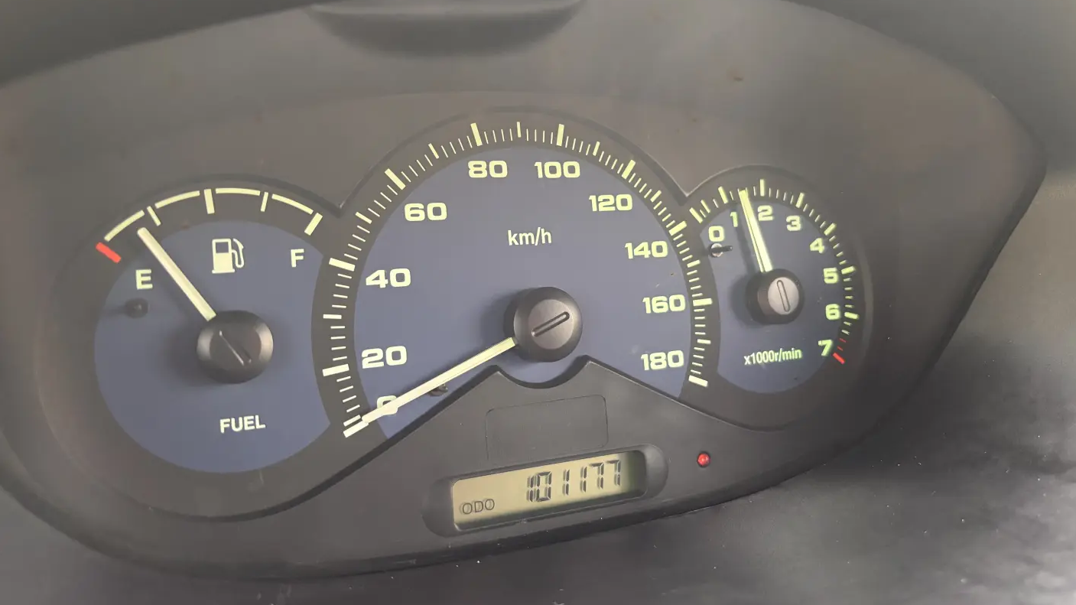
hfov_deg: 66.1
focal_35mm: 29
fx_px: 827
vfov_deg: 40.0
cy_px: 242
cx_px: 549
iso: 500
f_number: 1.6
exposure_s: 1/60
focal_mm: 5.96
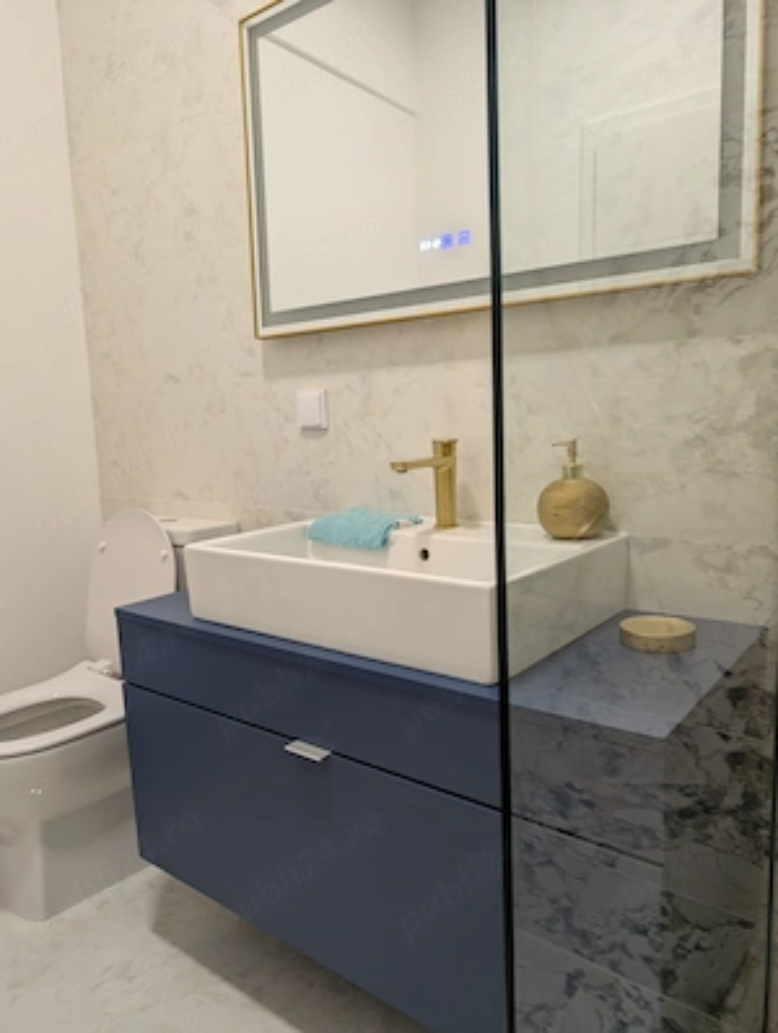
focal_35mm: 24
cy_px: 516
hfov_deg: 57.0
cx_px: 389
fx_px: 717
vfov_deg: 71.5
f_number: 1.68
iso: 40
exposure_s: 1/23.5
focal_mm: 6.9
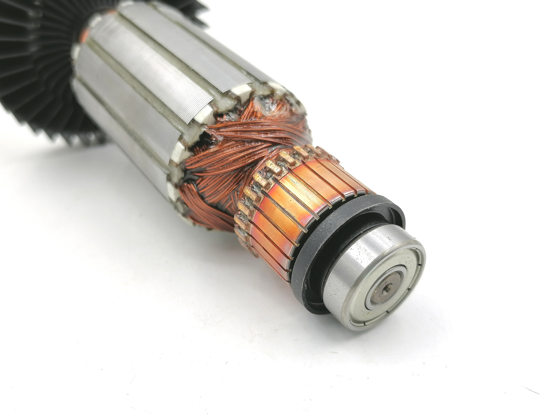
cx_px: 258
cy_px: 209
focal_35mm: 35
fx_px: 560
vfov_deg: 40.7
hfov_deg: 52.6
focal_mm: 5.3
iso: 50
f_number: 1.8
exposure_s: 1/138
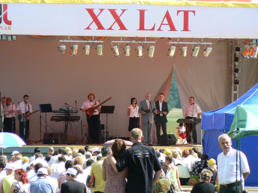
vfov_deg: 4.1
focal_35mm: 364
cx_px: 129
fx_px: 2713
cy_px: 96
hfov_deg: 5.4
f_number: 5.6
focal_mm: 60.6
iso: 80
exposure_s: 1/320
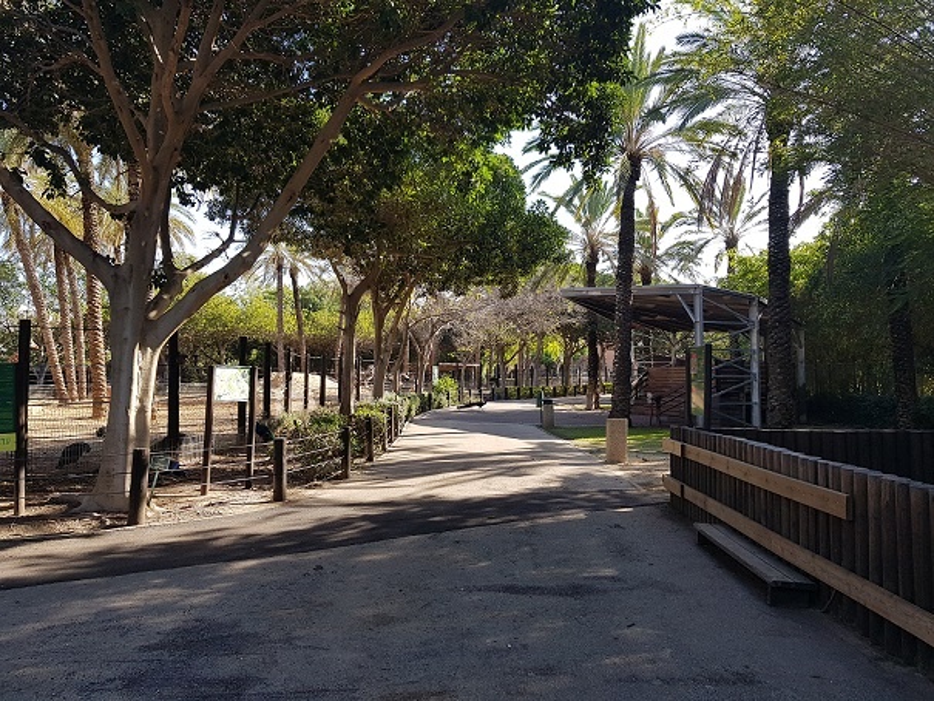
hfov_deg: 67.3
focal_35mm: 26
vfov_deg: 53.1
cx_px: 467
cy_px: 350
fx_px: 702
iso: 40
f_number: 1.7
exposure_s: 1/600
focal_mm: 4.3
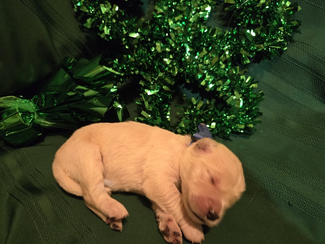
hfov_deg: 73.9
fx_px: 216
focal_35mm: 23
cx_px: 162
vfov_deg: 58.9
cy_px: 122
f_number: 1.8
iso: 800
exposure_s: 1/60
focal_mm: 5.4
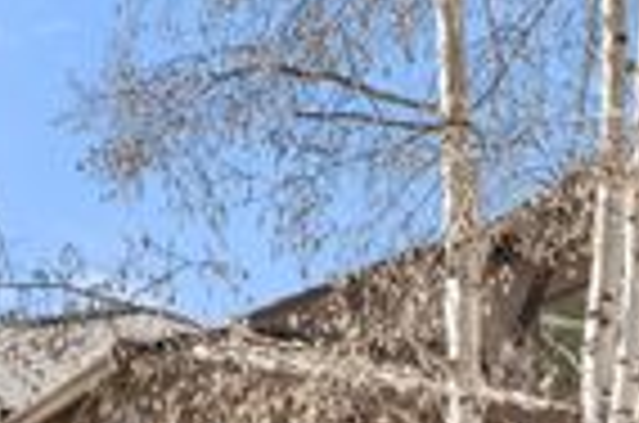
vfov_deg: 11.6
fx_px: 2001
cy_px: 596
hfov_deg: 18.1
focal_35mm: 113
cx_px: 342
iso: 200
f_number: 7.1
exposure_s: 1/100
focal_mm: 32
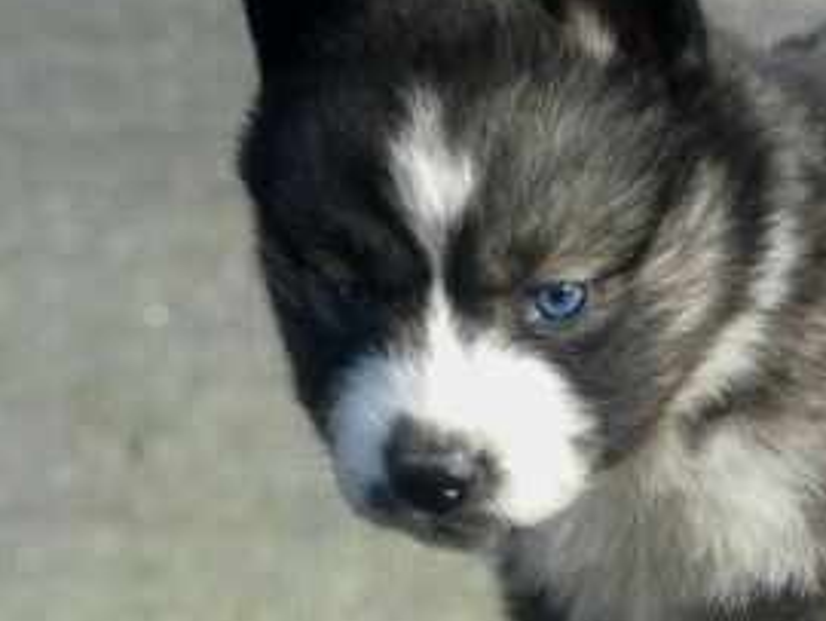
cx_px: 707
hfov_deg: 4.7
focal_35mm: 419
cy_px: 364
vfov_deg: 3.6
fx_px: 10007
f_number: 3.2
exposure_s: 1/200
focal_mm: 42.5
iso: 100
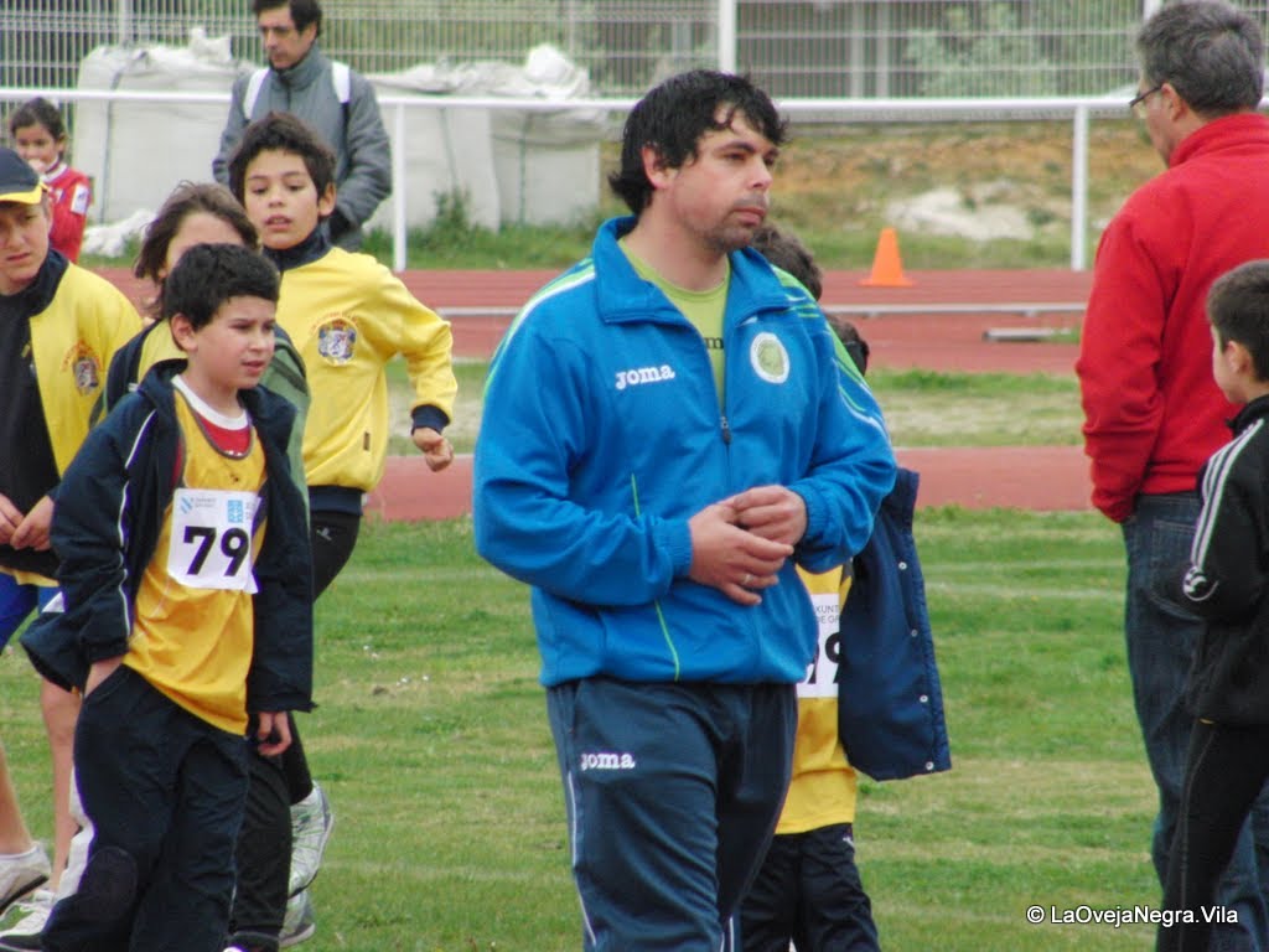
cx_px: 634
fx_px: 19063
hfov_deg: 3.8
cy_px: 476
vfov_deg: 2.9
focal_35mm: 520
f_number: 4.5
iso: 400
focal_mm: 92
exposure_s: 1/400
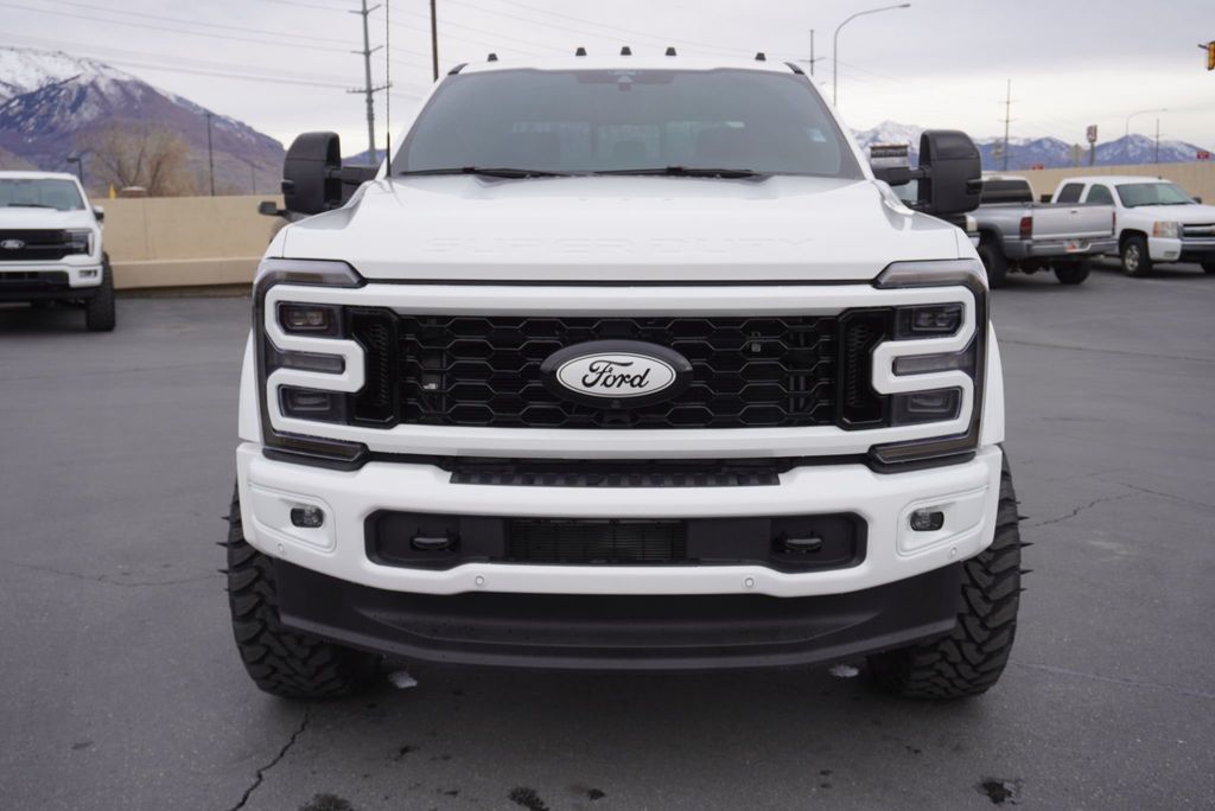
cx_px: 608
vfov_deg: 38.4
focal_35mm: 34
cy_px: 406
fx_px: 1165
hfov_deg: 55.1
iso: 100
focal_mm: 23
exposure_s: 1/100
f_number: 5
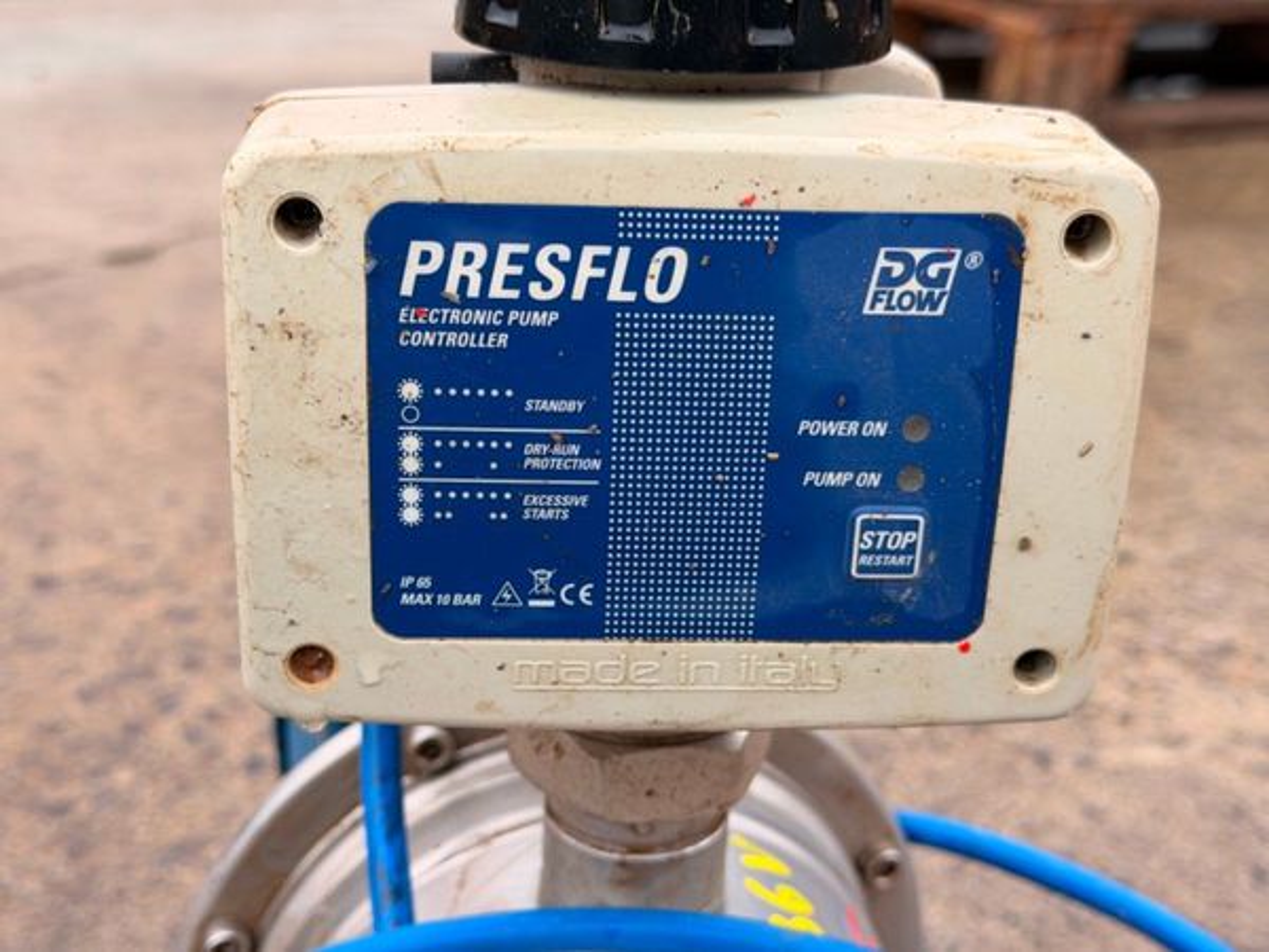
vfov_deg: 30.3
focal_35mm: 48
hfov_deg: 39.7
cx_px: 634
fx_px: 1760
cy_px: 476
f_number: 1.78
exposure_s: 1/712
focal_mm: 6.76
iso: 64
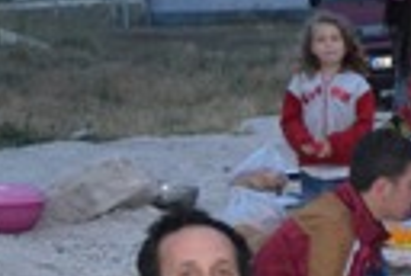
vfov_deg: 8.6
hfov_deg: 12.3
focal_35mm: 157
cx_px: 645
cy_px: 380
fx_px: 1797
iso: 3200
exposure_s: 1/60
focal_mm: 30
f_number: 4.5
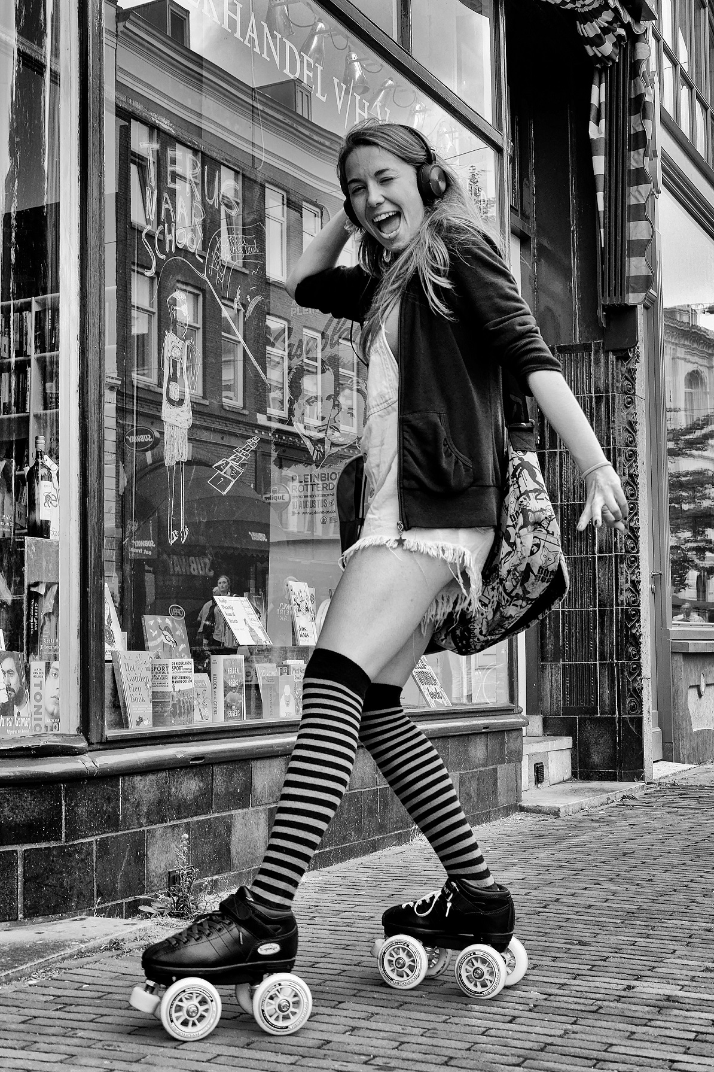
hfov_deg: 25.5
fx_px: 1577
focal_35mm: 53
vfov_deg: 37.5
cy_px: 536
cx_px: 357
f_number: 8
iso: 500
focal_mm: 35
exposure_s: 1/125
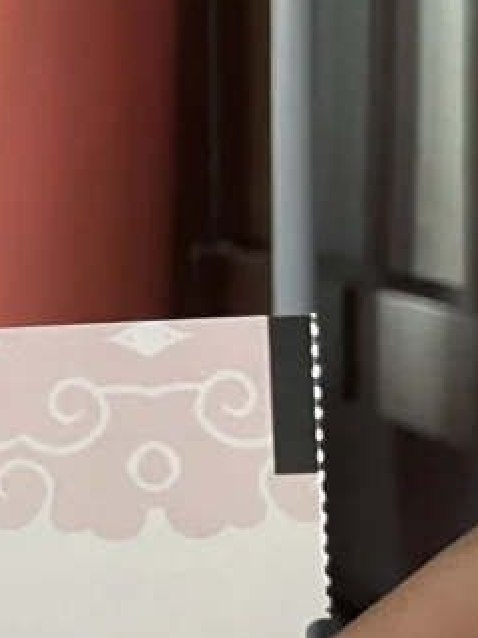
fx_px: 2154
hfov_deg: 11.1
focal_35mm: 117
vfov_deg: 16.8
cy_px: 393
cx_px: -572
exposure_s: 1/69
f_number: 1.6
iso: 125
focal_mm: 4.2
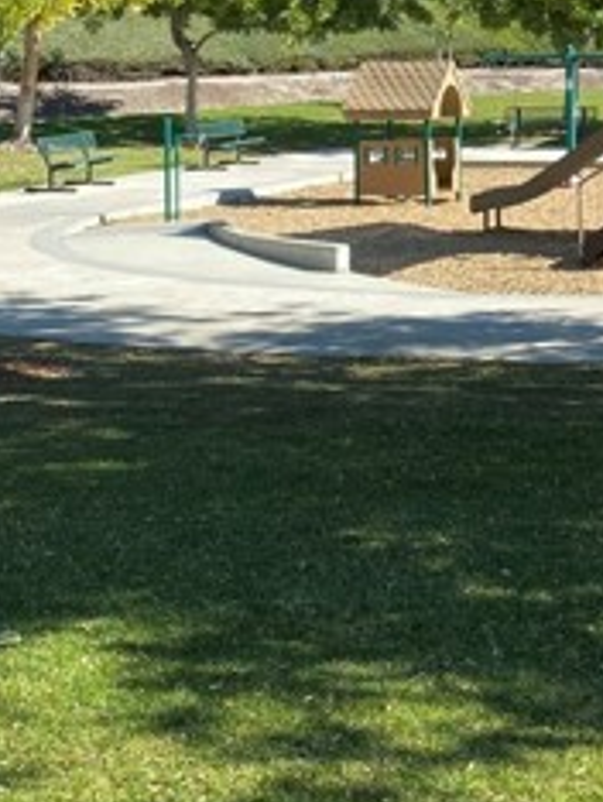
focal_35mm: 71
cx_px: 510
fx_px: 1646
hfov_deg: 20.4
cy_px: 51
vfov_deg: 26.3
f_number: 1.8
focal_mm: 4.25
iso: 32
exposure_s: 1/943
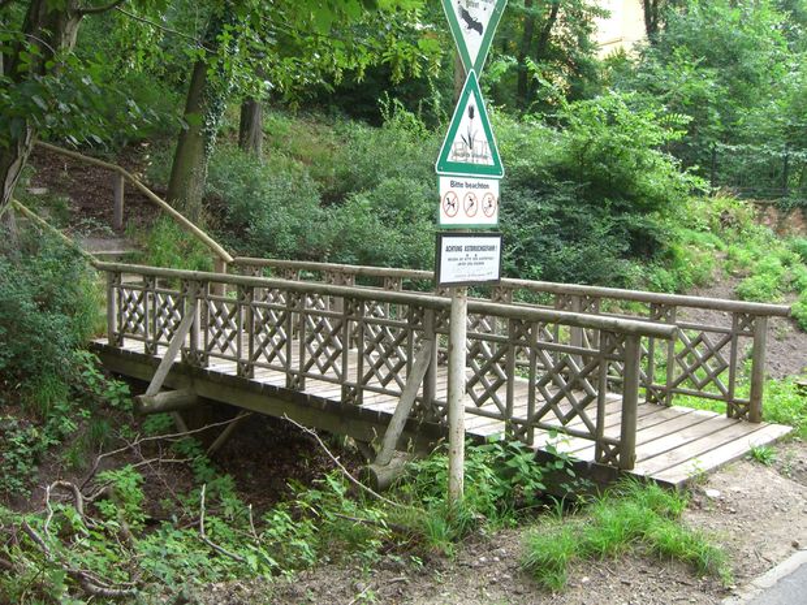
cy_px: 302
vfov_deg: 37.7
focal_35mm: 38
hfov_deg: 49.0
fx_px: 886
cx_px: 404
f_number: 2.8
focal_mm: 7.9
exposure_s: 1/100
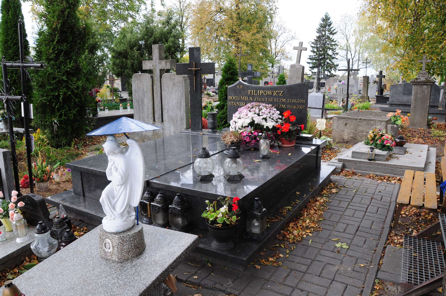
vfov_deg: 47.8
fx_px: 334
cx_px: 223
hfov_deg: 67.4
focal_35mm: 27
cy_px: 148
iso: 500
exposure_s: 1/200
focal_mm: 18
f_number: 7.1
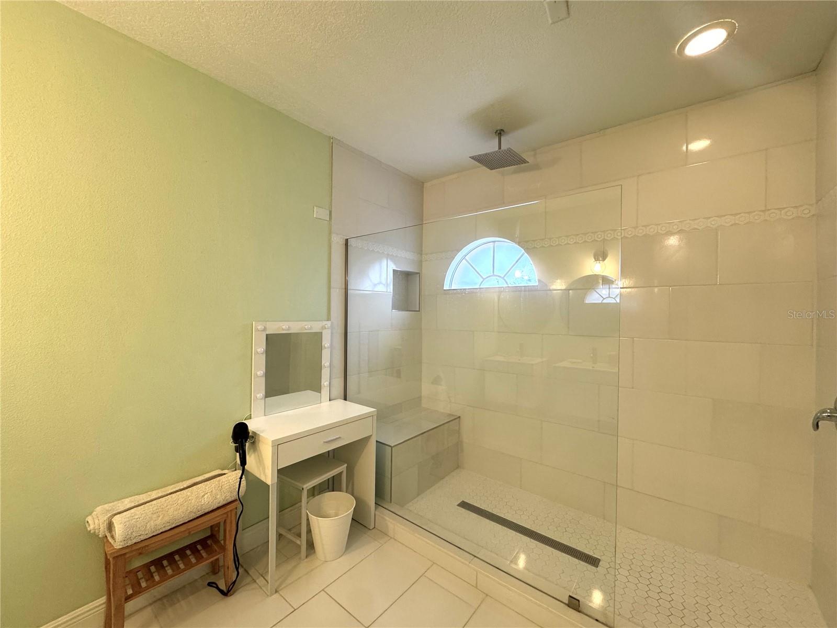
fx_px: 339
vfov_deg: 85.7
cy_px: 314
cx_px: 418
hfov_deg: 102.1
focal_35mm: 14
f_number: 2.2
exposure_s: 1/120
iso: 200
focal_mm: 2.22
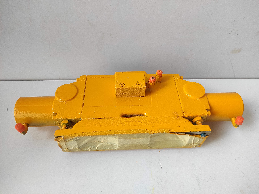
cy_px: 97
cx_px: 130
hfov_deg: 69.4
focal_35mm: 25
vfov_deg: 54.8
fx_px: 187
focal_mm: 5.43
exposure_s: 1/100
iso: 189
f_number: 1.89
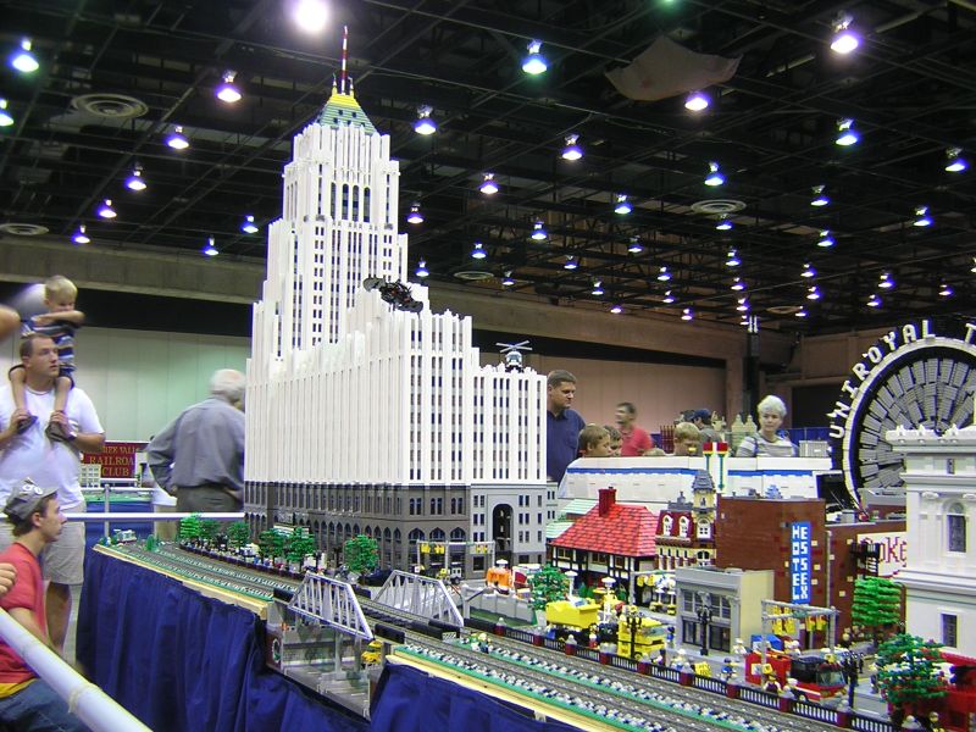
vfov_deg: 39.7
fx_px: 1015
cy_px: 366
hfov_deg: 51.4
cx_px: 488
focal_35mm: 36
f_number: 2.6
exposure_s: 1/4.1
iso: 100
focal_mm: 4.7
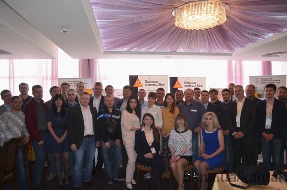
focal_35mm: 27
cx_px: 144
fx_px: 215
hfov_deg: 67.5
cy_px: 95
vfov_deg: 47.7
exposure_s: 1/60
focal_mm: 18
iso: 450
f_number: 3.5
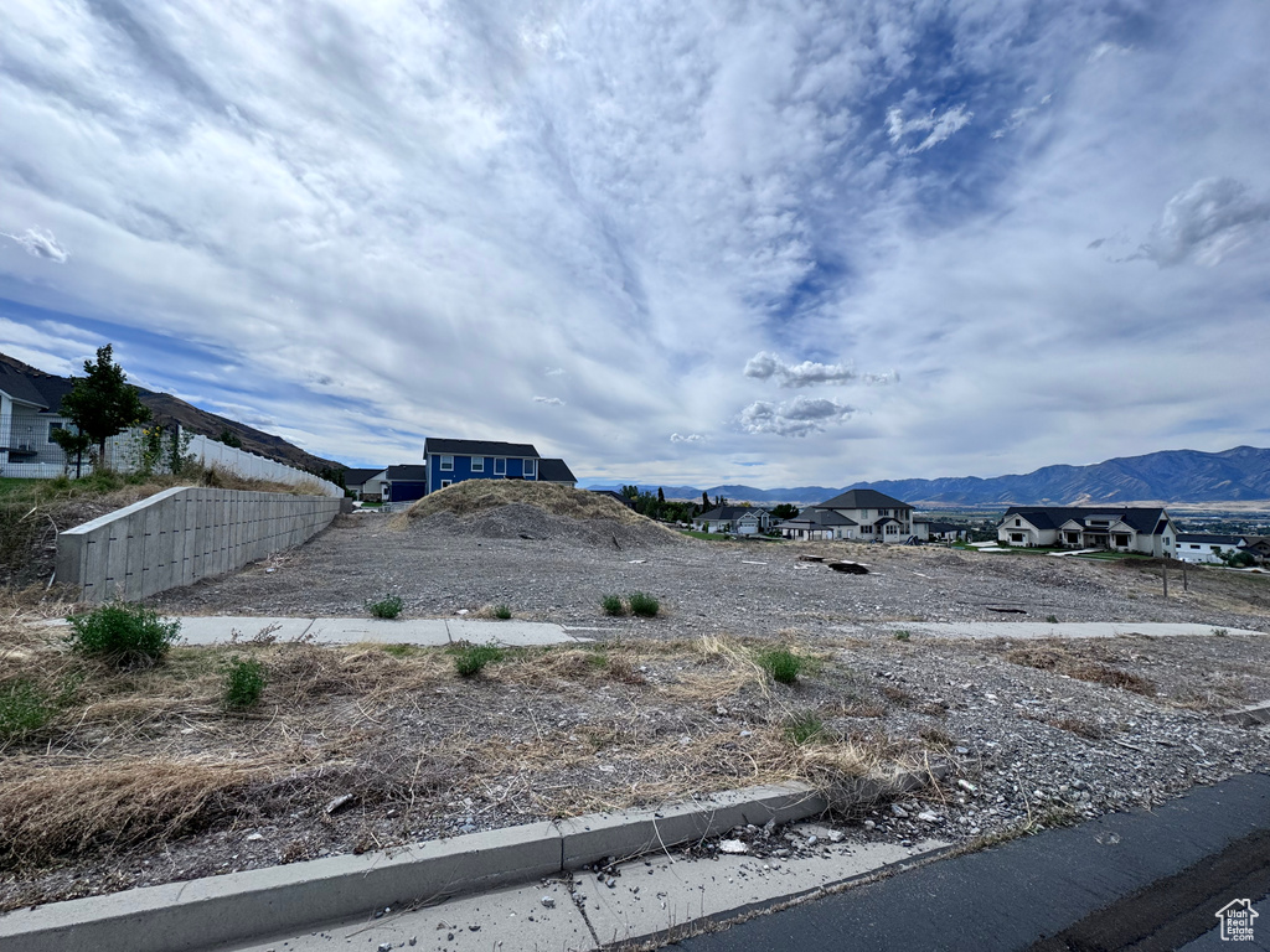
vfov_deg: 85.7
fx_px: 514
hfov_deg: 102.1
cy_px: 476
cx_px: 635
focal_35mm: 14
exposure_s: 1/3717
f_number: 2.2
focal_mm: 2.22
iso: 40
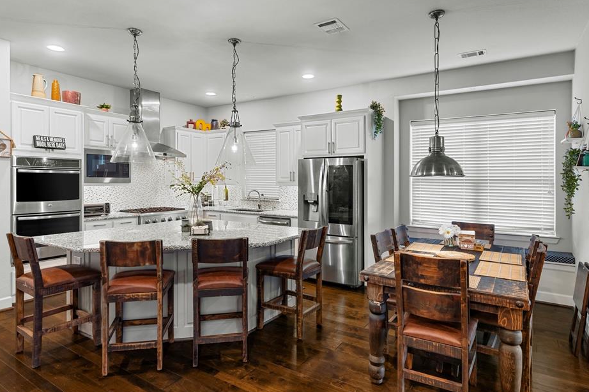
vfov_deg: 61.9
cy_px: 188
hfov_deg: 84.0
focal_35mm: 20
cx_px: 297
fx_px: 327
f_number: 8
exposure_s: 1.3
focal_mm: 18
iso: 400
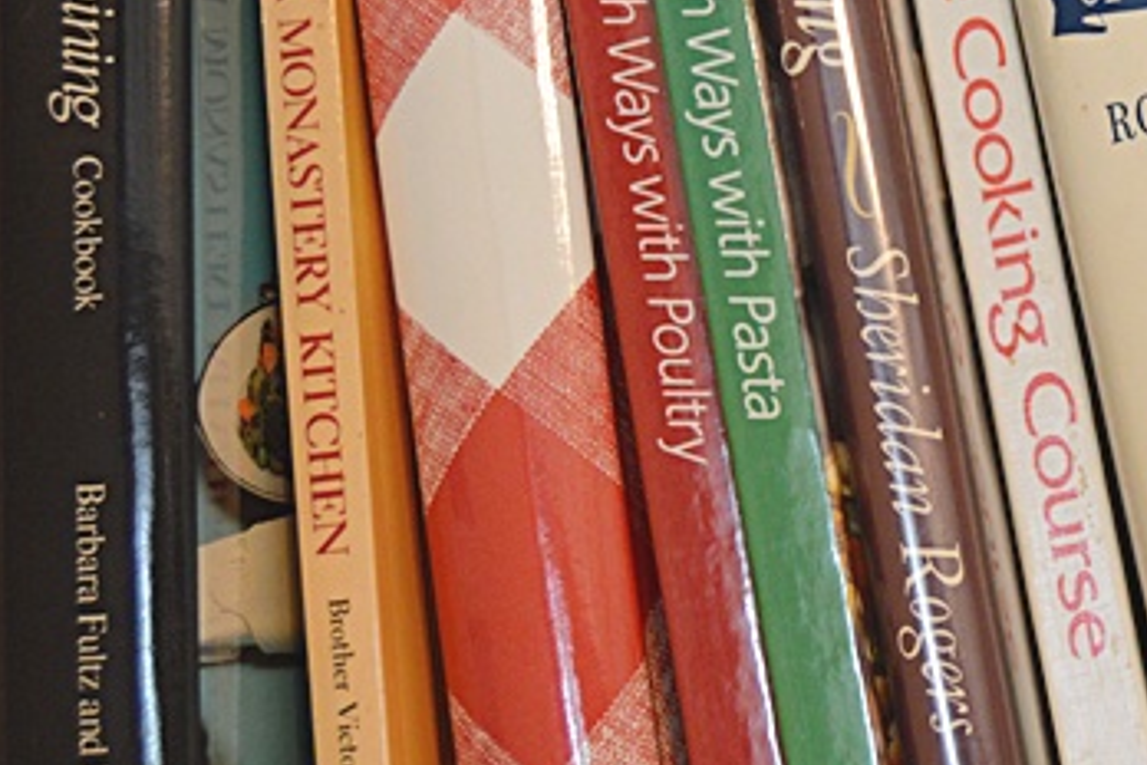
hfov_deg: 17.8
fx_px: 3568
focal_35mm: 112
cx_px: 1163
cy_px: 91
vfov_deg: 12.2
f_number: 4
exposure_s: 1/60
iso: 800
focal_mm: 26
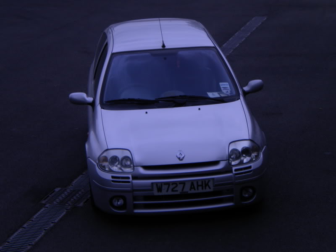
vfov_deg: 15.4
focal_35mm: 96
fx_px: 932
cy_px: 126
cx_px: 168
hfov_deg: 20.4
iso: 80
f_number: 5.7
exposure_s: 1/34
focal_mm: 17.3
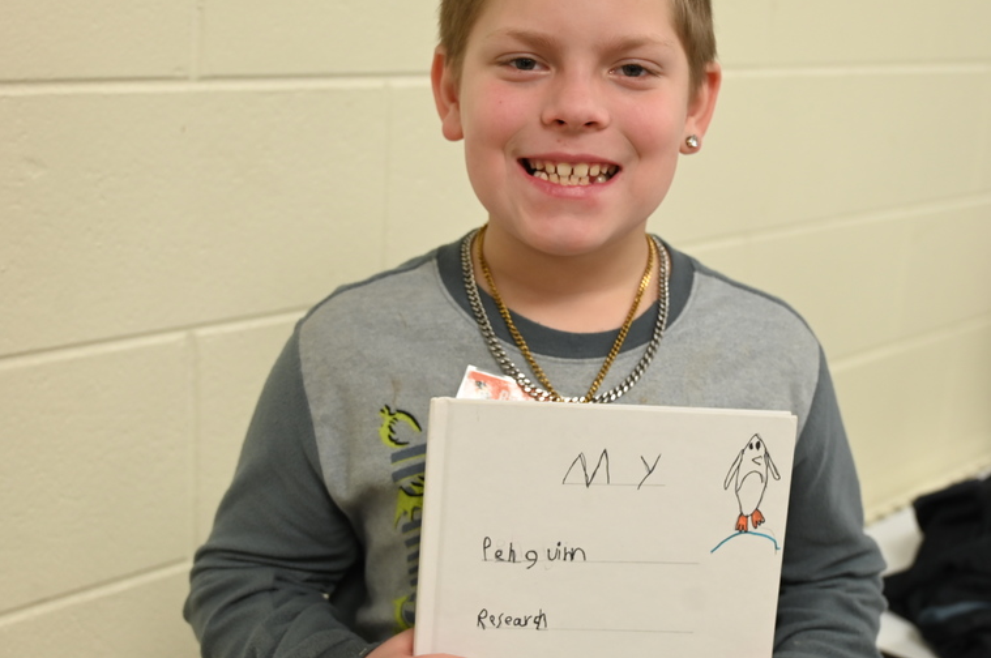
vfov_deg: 25.0
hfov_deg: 36.6
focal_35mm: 54
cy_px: 323
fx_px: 1485
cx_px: 642
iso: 1000
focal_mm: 40
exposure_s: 1/125
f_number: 4
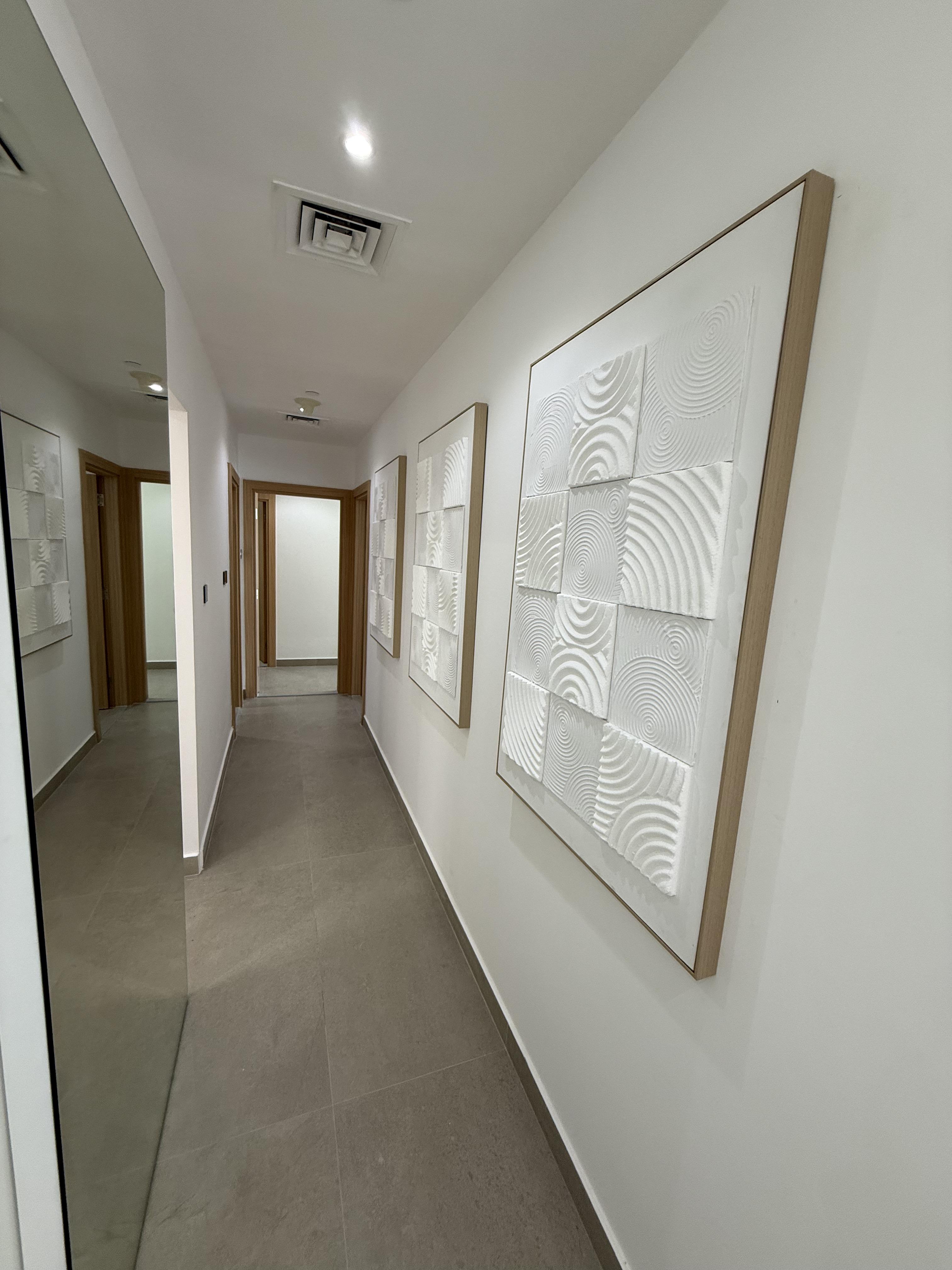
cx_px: 476
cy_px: 635
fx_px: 513
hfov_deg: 85.7
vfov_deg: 102.1
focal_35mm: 14
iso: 125
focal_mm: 2.22
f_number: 2.2
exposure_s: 1/100
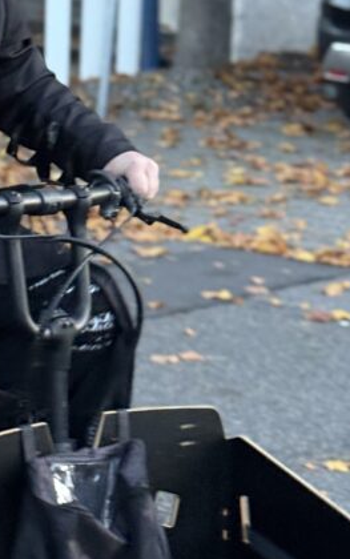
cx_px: -12
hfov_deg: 10.5
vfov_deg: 16.8
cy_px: 201
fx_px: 1890
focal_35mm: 124
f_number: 1.78
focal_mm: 6.76
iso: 250
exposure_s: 1/33
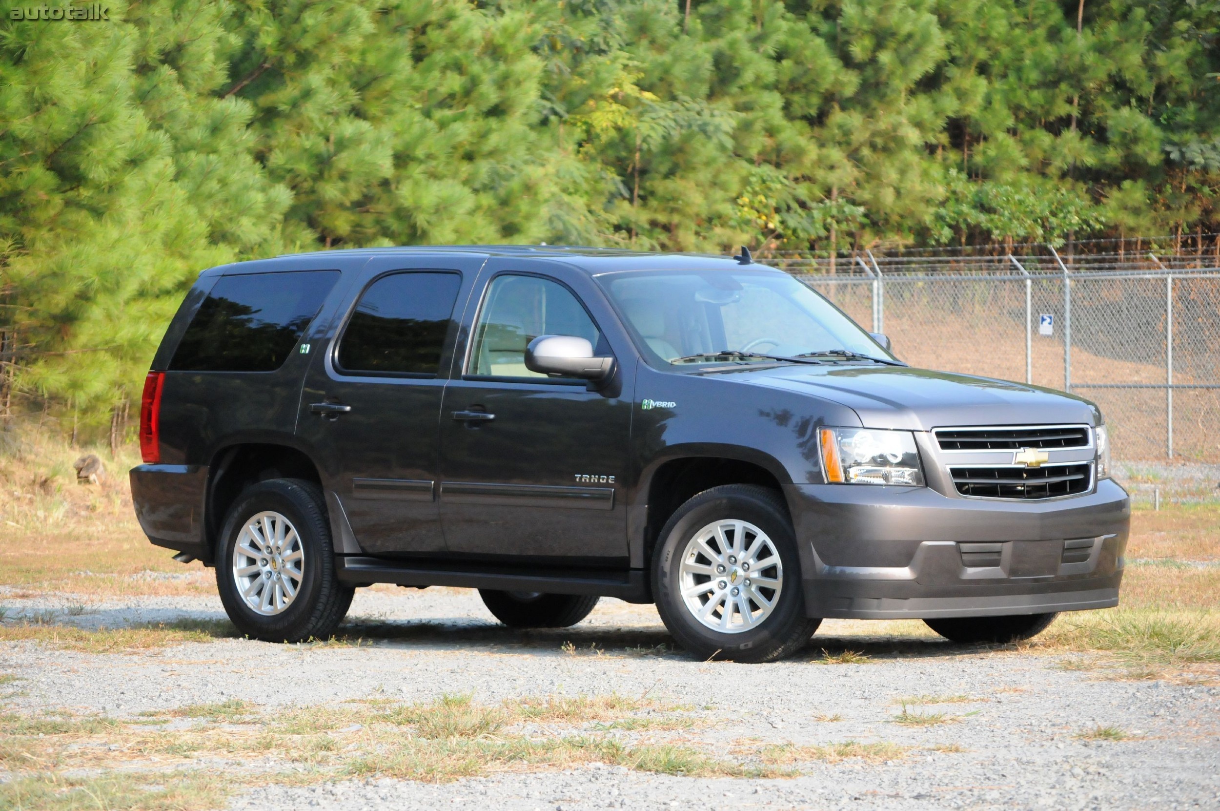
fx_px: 4976
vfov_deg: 9.3
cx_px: 610
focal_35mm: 147
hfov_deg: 14.0
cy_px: 406
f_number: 5.6
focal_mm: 98
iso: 2000
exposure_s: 1/2500
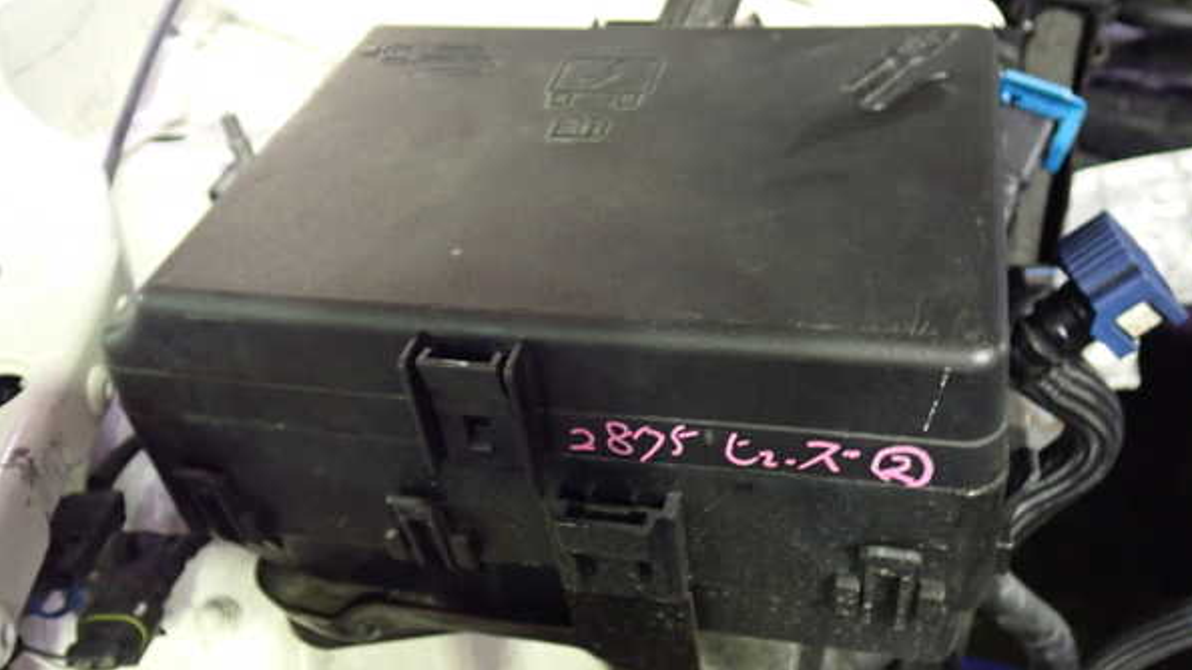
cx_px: 600
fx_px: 1043
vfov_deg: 35.6
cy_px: 369
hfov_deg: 59.5
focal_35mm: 33
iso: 800
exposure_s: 1/20
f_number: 2.3
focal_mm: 5.4
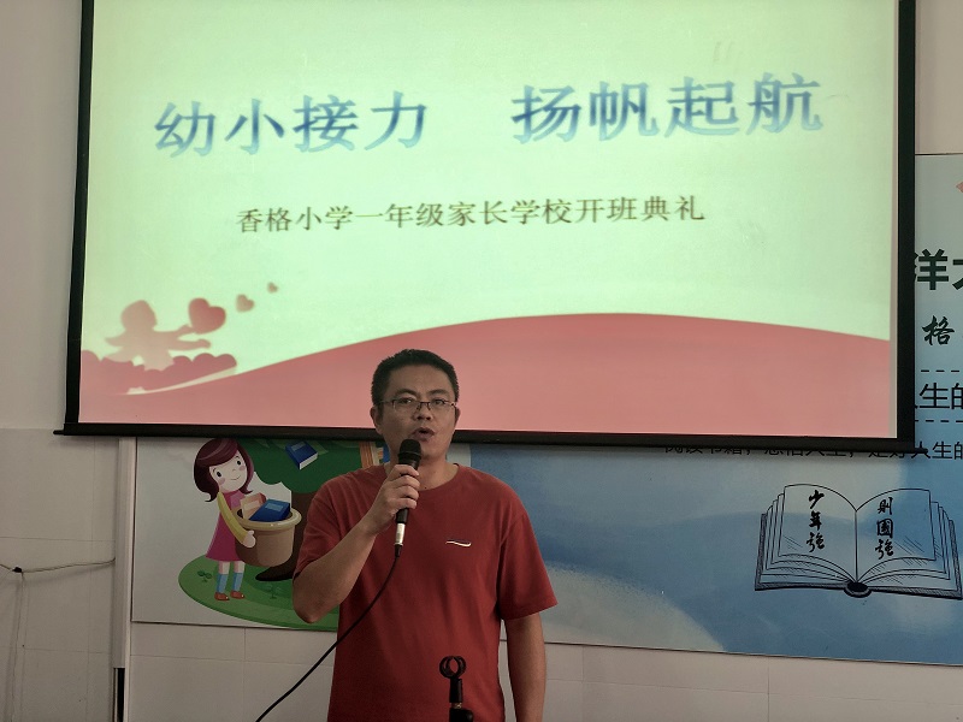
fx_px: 1447
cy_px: 361
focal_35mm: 52
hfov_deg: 36.8
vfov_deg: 28.0
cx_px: 482
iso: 32
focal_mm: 6
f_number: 2.4
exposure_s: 1/50
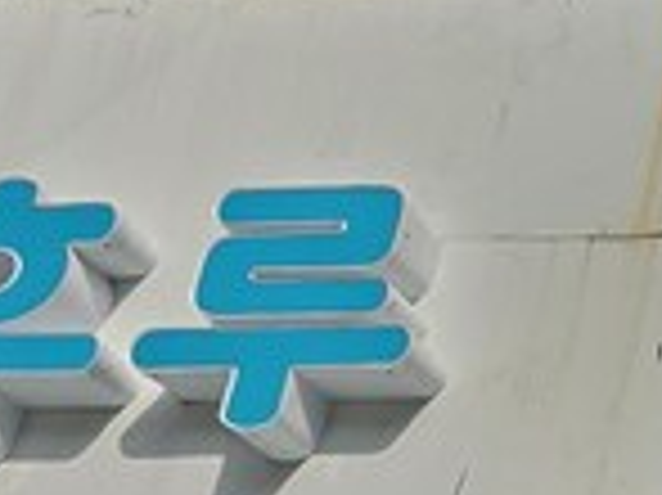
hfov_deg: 10.4
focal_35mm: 141
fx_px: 2694
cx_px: 1932
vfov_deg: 10.0
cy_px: 848
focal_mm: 6.3
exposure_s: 1/986
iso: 10
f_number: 1.7
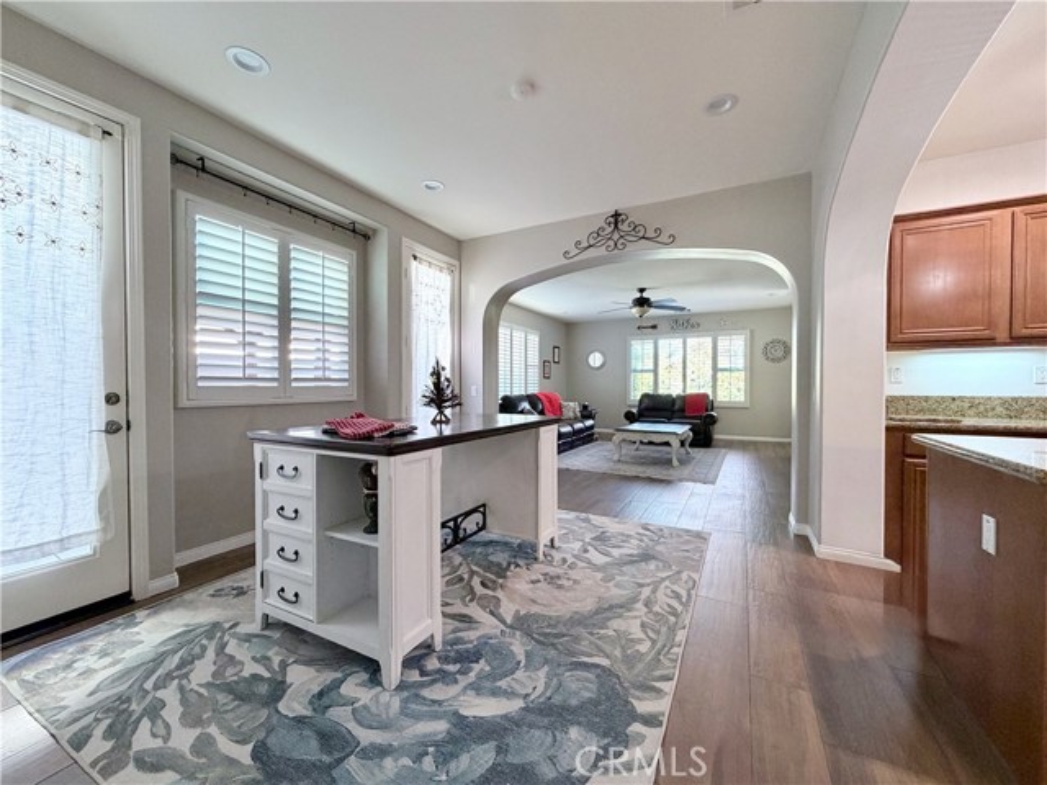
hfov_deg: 102.1
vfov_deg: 85.7
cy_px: 392
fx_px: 423
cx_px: 524
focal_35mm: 14
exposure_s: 1/60
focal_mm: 2.22
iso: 200
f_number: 2.2
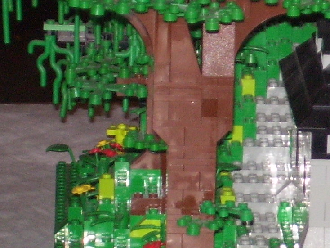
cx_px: 432
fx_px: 3233
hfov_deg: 5.8
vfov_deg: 4.4
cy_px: 151
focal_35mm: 339
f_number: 4.6
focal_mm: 18
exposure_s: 1/90
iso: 160
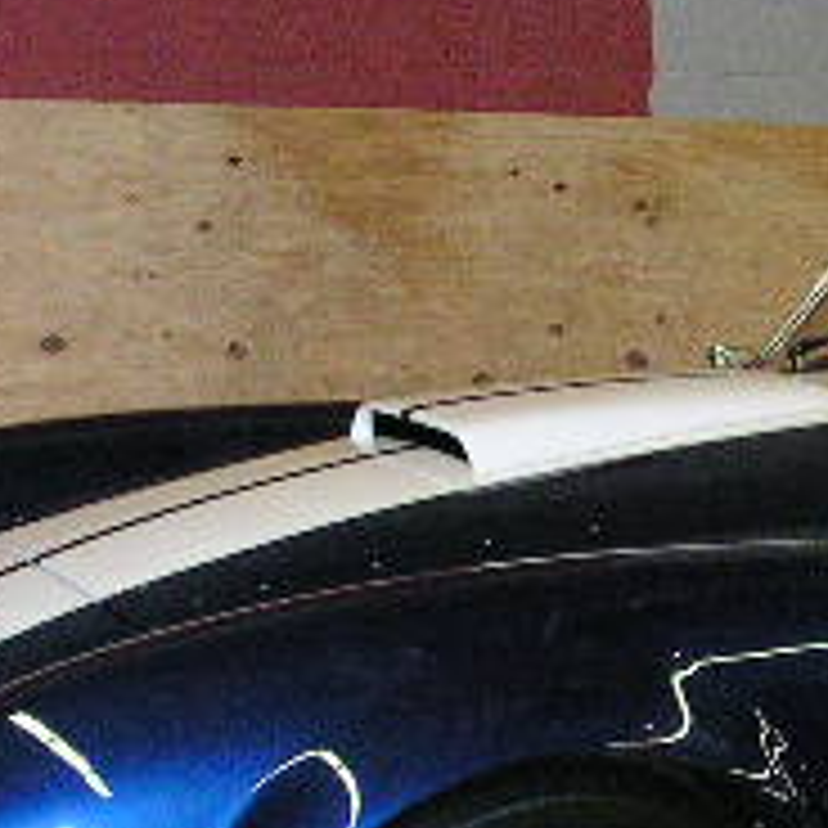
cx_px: 904
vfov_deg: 15.1
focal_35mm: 114
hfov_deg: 14.9
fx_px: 3085
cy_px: 756
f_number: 2.7
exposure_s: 1/60
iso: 400
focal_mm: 5.6
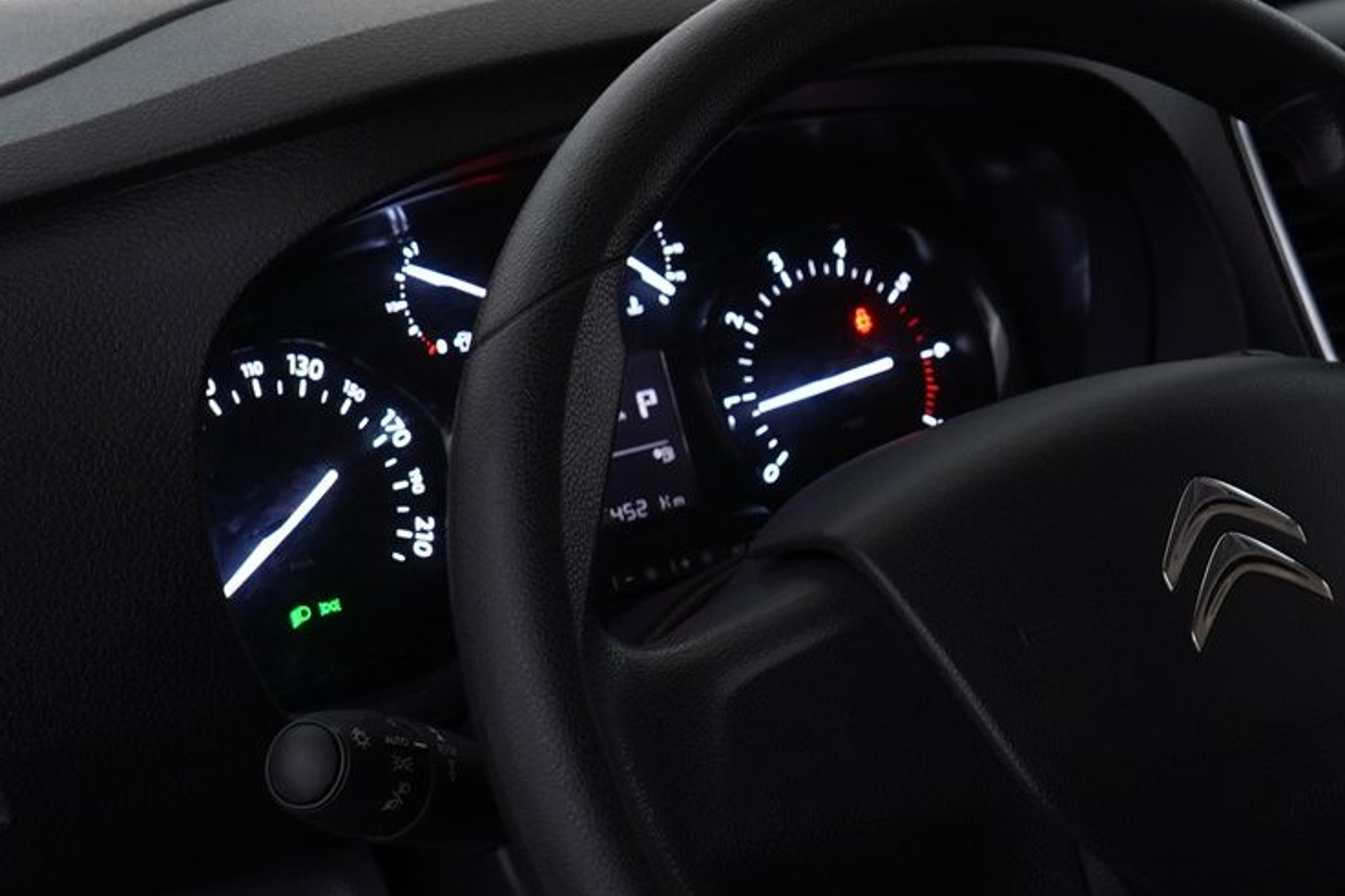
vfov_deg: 14.4
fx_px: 3548
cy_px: 360
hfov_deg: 20.9
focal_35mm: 95
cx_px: 1283
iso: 800
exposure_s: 1/10
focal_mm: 28
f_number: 5.6
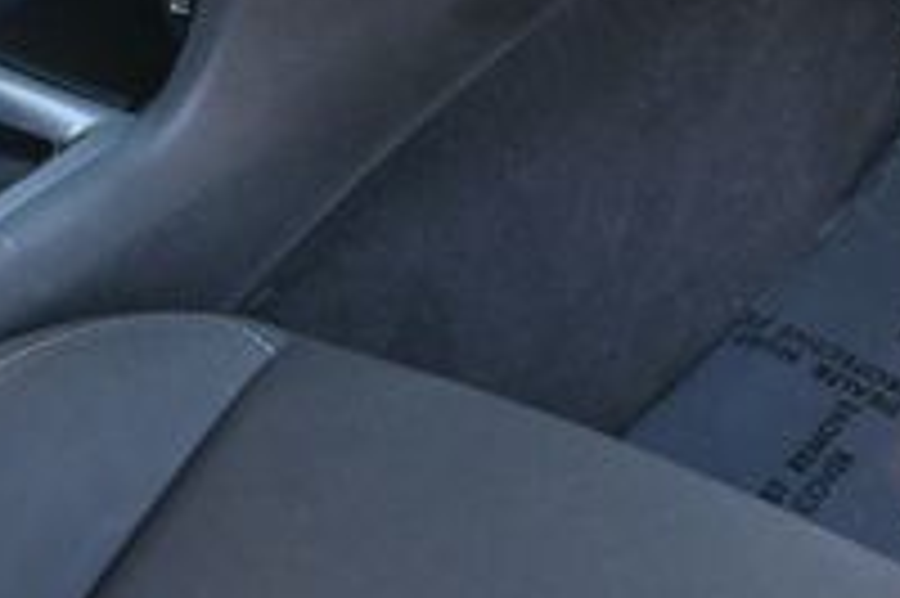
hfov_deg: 24.3
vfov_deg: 15.8
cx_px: 459
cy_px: -85
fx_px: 2093
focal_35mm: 84
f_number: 3.5
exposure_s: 1/125
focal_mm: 17.5
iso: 800
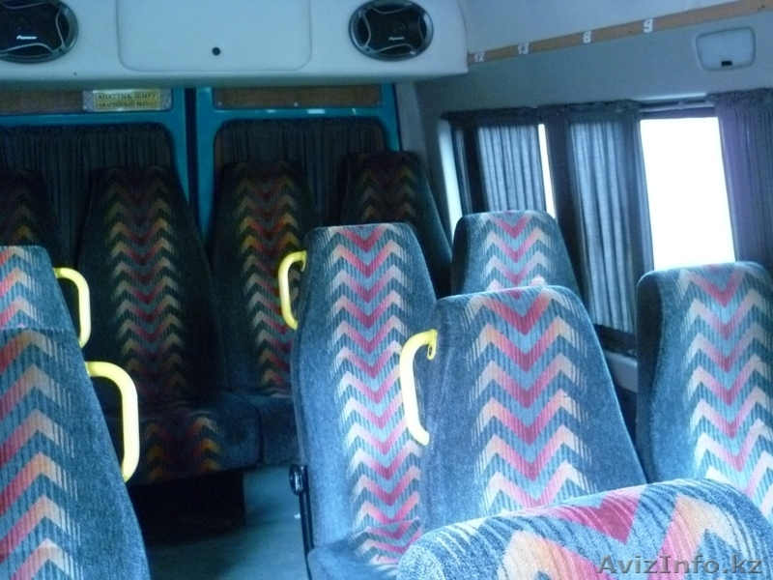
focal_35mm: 42
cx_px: 386
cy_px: 290
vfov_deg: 34.3
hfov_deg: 44.8
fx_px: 938
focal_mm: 7.5
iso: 800
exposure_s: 1/10
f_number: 3.3
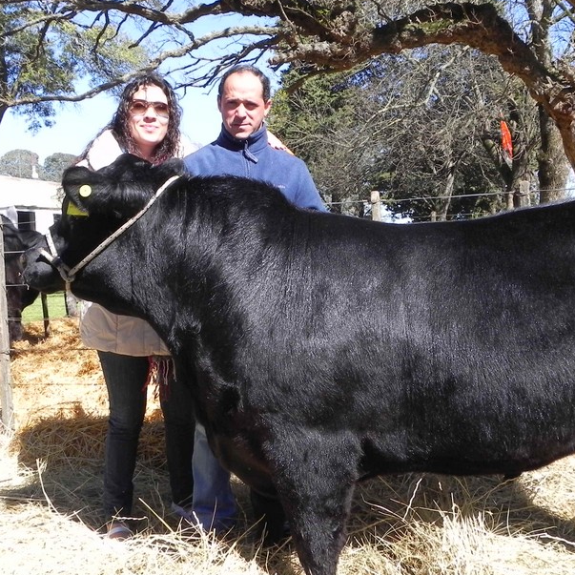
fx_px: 733
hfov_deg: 42.8
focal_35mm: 39
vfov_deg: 42.8
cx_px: 305
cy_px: 291
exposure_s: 1/230
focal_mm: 4.6
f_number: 5.6
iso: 160
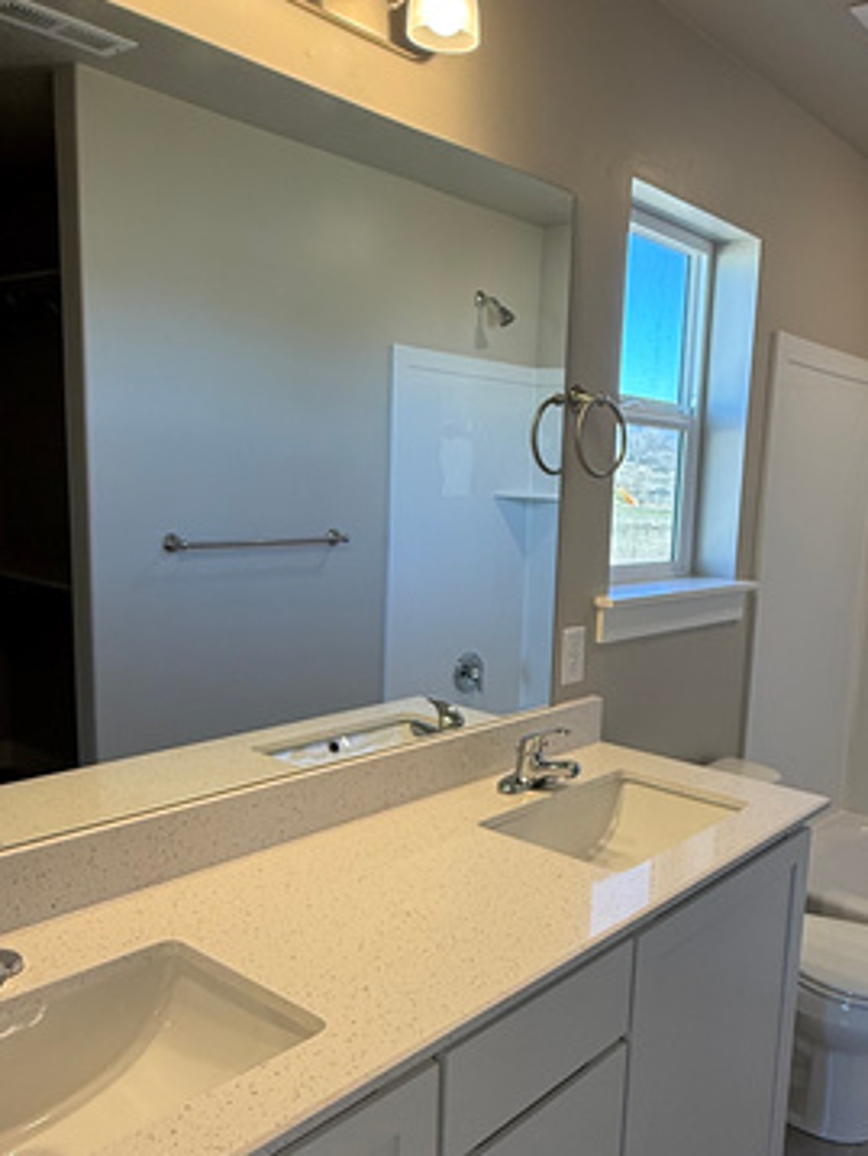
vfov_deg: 59.7
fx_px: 1002
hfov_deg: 45.7
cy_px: 649
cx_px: 620
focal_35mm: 30
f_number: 2.2
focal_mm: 2.22
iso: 80
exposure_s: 1/120
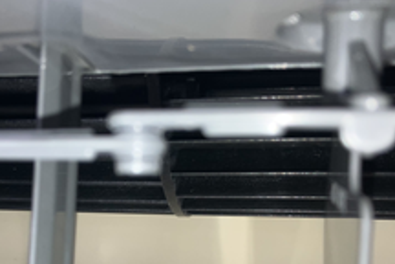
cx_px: 124
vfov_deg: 24.2
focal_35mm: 54
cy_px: 248
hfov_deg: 36.4
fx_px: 592
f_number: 1.8
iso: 32
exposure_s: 1/44
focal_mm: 3.99
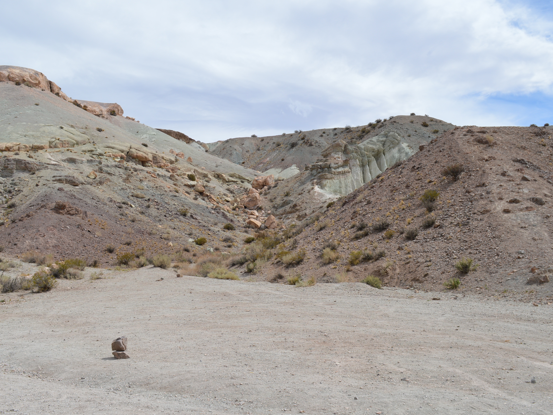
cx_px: 265
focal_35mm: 36
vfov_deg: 39.6
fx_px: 575
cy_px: 184
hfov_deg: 51.3
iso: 100
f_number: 9
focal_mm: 18
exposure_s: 1/320
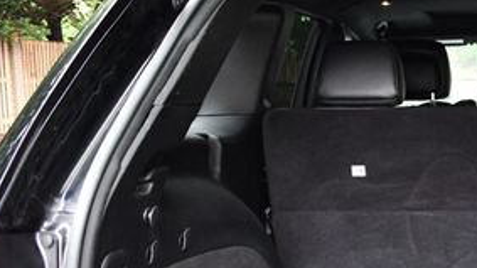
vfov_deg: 18.3
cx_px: 514
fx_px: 809
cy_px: 265
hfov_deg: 29.8
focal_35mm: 64
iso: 2000
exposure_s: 1/125
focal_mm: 18
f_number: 3.5
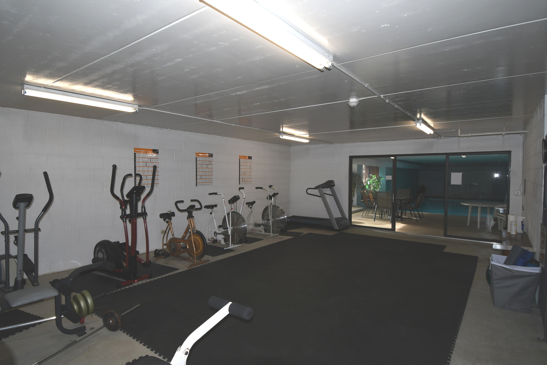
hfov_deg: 86.9
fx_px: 289
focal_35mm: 19
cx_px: 274
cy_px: 182
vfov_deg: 64.6
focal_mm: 13
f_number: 4.8
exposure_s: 1/60
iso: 100
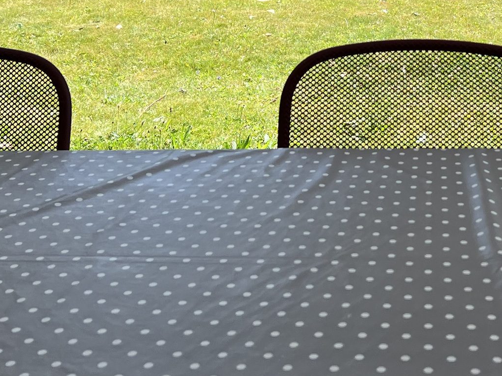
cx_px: 397
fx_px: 943
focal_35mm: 65
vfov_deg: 21.1
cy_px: -72
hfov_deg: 29.2
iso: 50
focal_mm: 5.7
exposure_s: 1/1311
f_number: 1.5
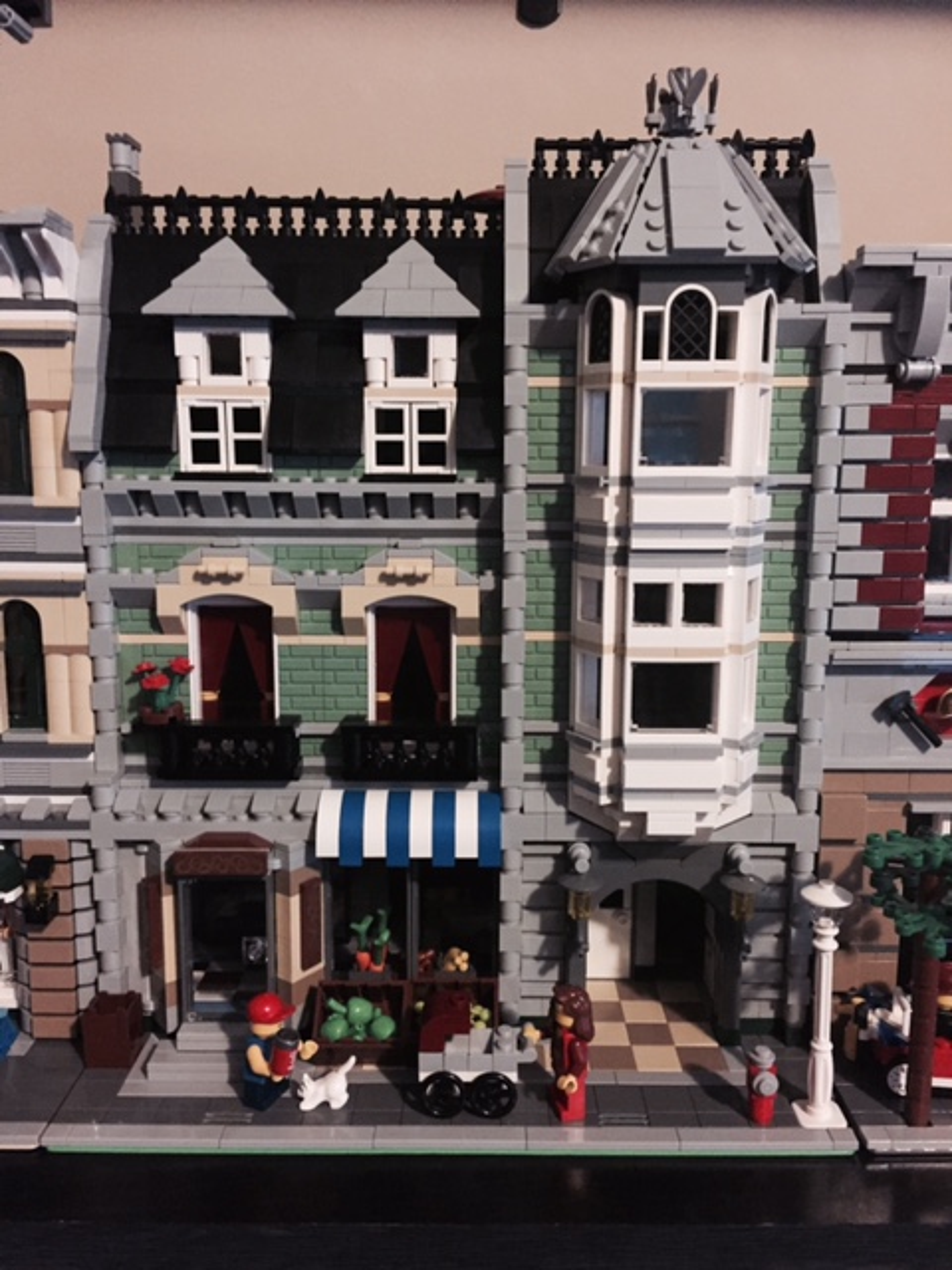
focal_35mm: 29
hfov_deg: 48.2
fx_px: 1063
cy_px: 635
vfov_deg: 61.7
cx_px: 476
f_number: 2.2
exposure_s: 1/15
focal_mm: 4.15
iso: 320
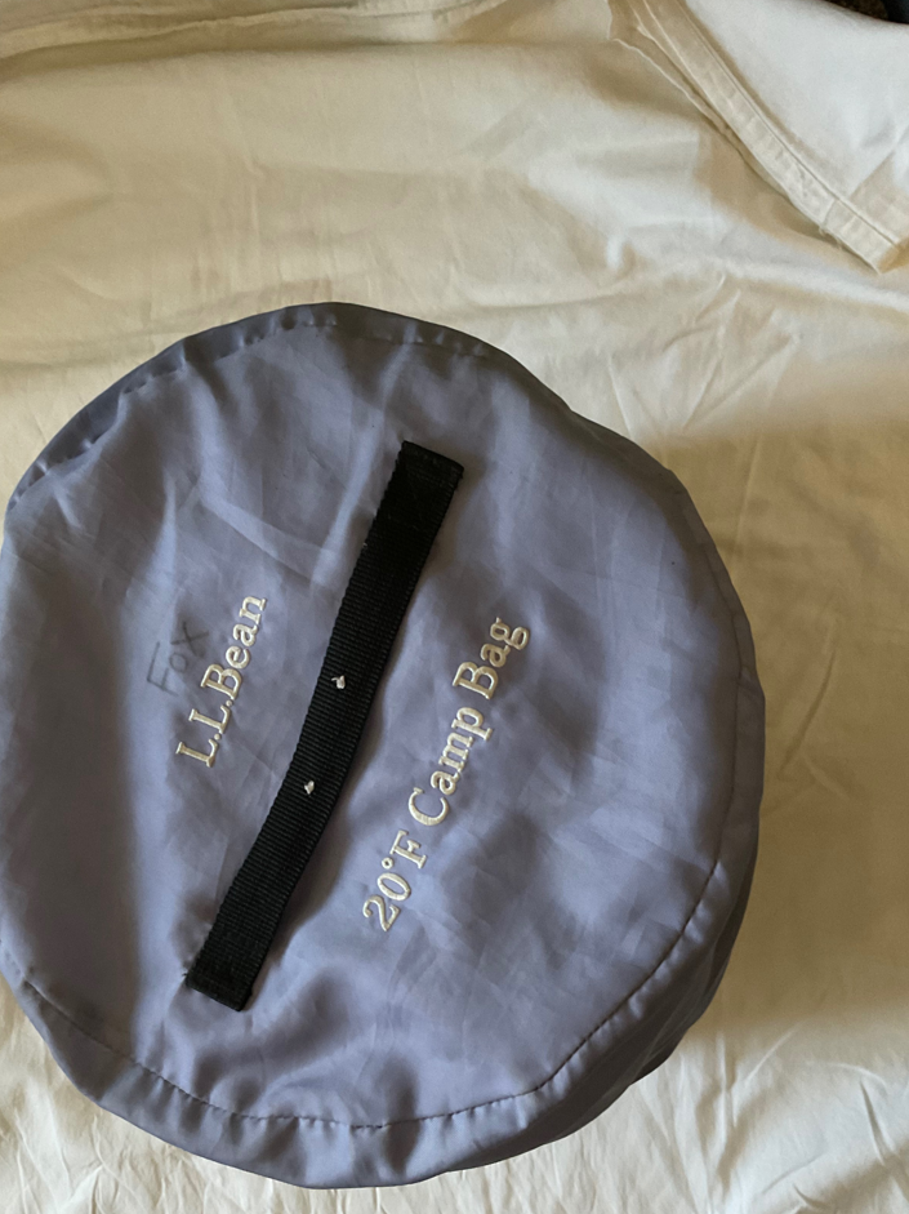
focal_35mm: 37
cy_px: 751
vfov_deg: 49.7
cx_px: 367
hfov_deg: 38.5
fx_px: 1296
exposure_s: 1/40
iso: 200
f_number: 1.8
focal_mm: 3
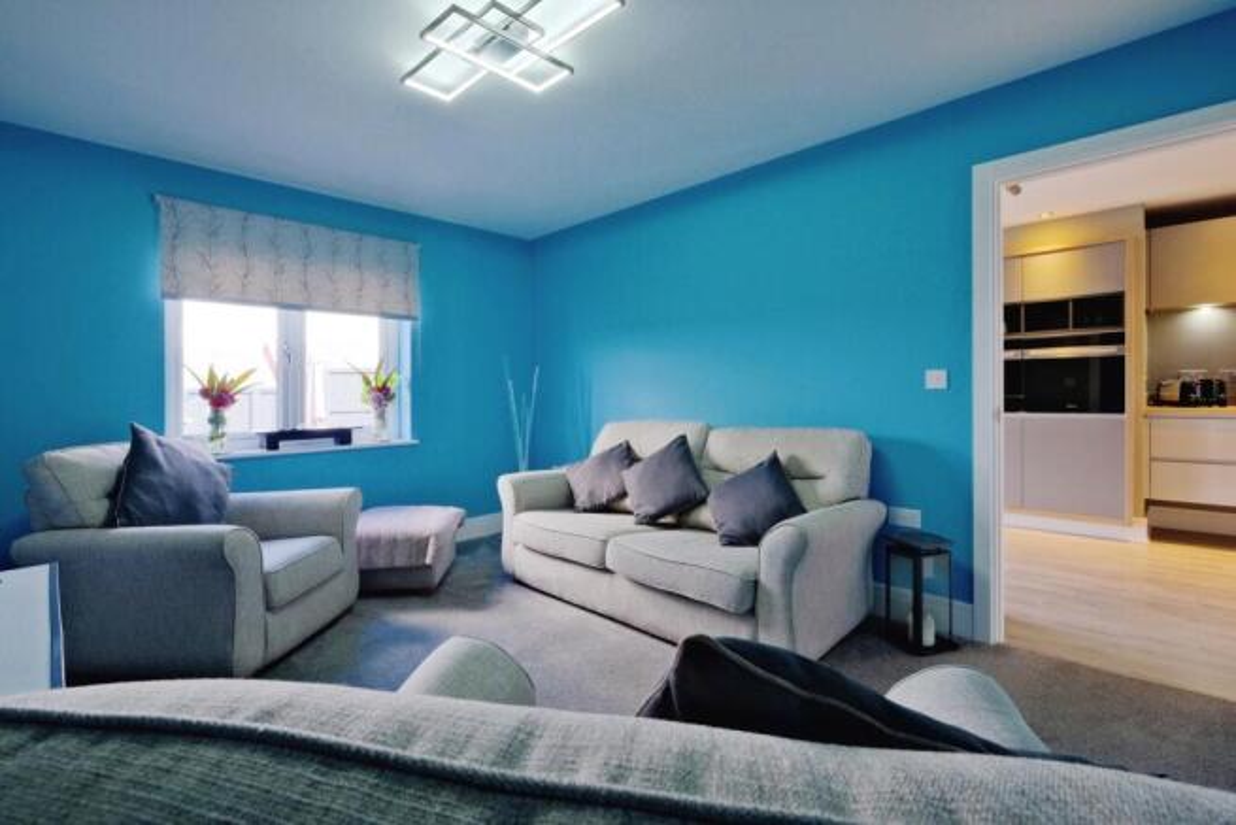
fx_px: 515
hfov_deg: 100.4
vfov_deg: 77.4
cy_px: 412
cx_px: 618
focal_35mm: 15
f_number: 8
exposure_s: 1/13
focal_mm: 10
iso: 500
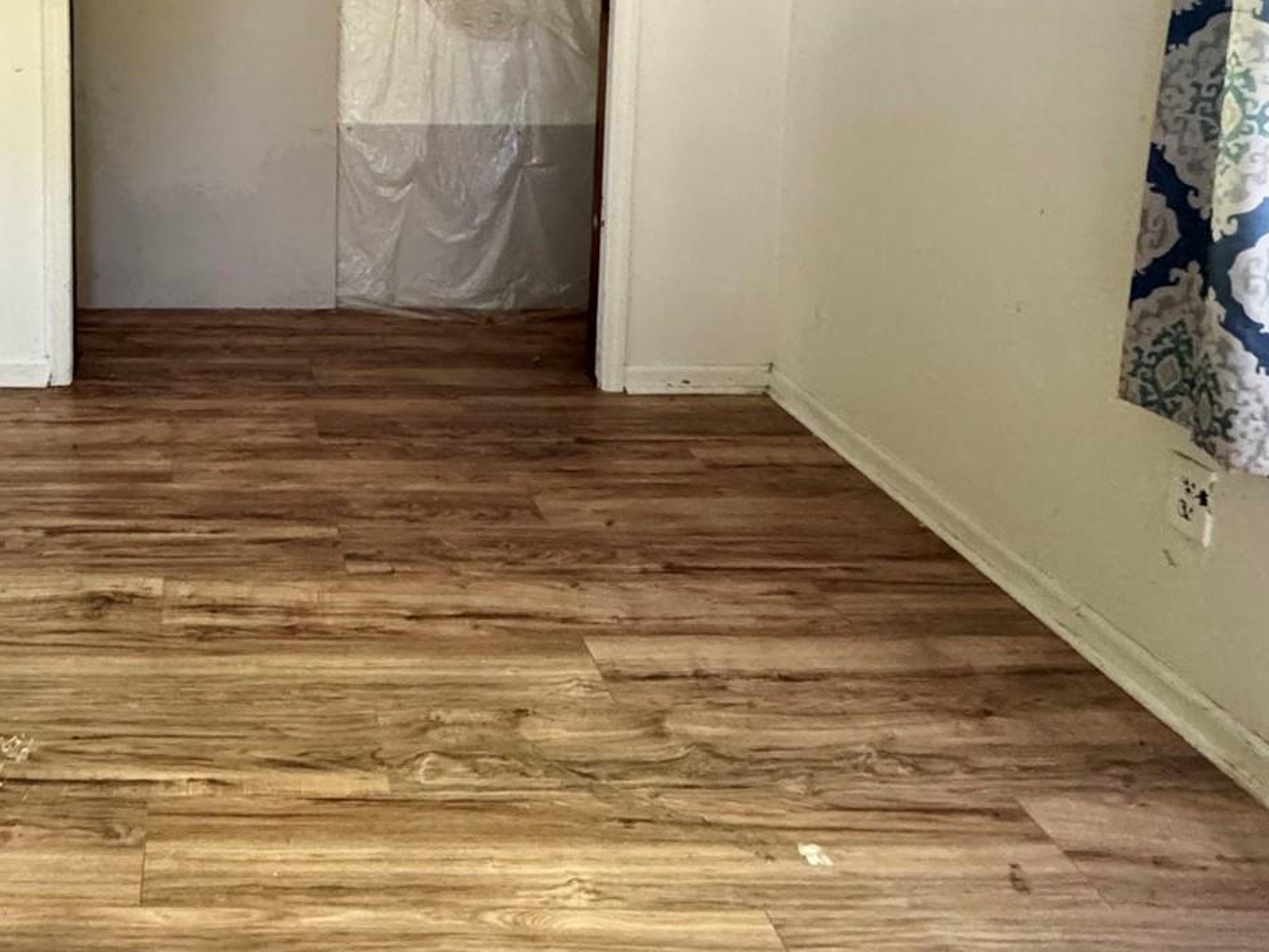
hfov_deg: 53.1
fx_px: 1137
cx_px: 193
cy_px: 63
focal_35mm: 31
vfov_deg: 41.2
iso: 800
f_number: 2.2
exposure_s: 1/60
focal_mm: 2.22
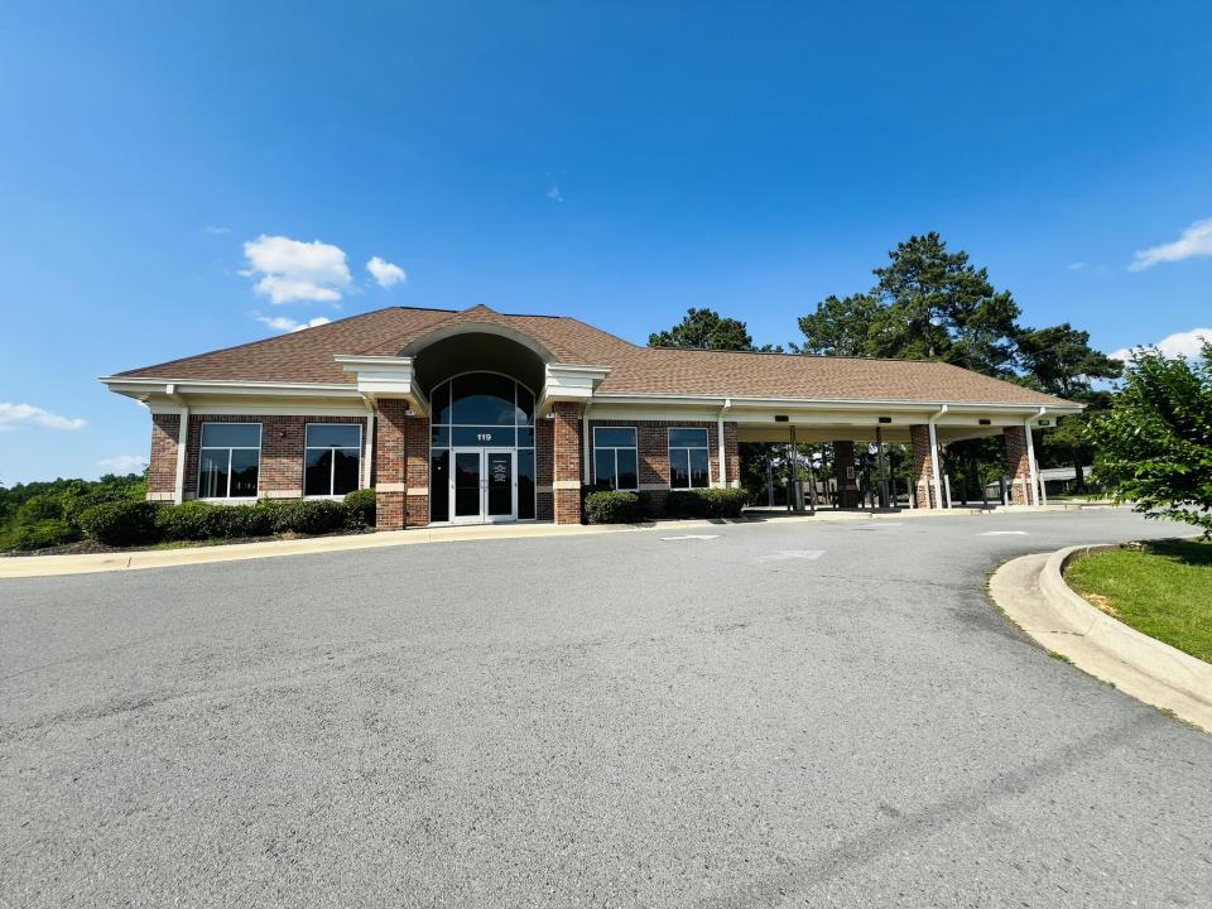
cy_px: 454
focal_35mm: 13
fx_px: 455
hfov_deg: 106.2
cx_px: 606
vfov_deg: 89.9
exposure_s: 1/1309
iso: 32
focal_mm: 1.57
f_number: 1.8
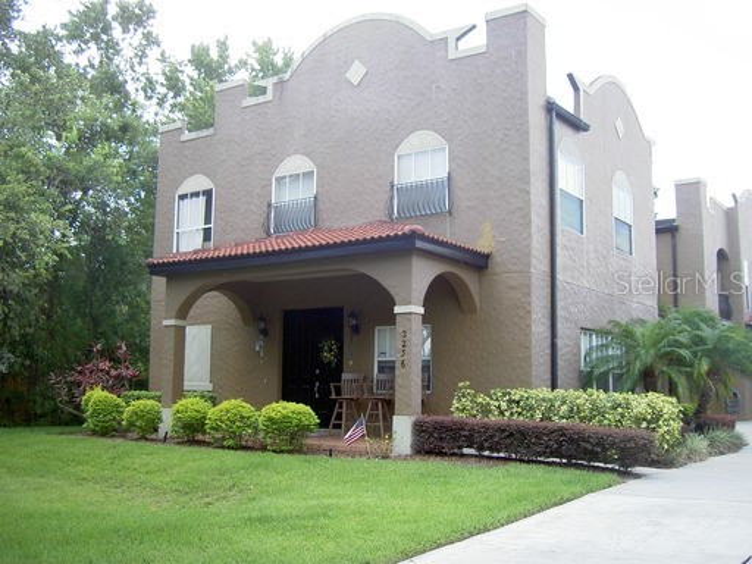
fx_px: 847
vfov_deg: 36.8
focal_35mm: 39
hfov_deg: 47.9
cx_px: 376
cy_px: 282
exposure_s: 1/222
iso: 100
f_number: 2.8
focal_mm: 8
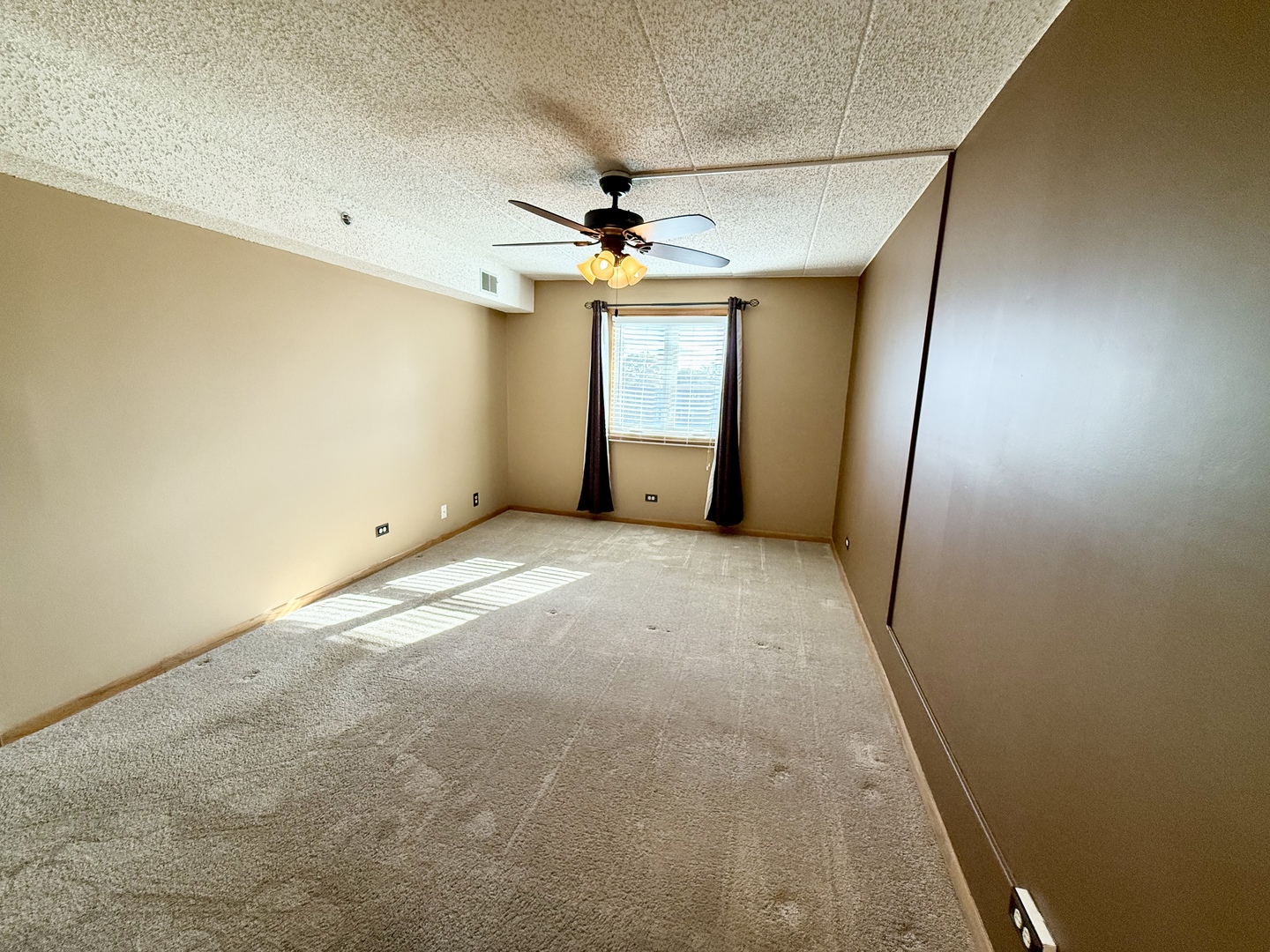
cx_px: 635
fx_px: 514
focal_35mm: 14
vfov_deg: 85.7
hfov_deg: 102.1
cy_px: 476
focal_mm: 2.22
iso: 200
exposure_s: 1/120
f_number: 2.2
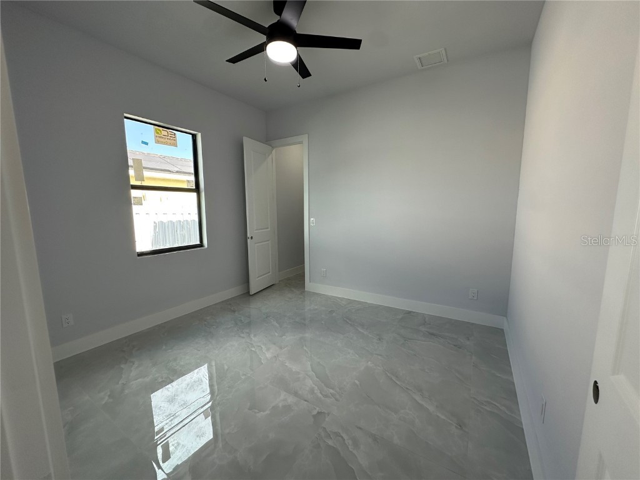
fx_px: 259
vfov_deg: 85.7
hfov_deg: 102.1
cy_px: 240
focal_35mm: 14
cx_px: 320
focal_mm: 2.22
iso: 100
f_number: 2.2
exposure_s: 1/120
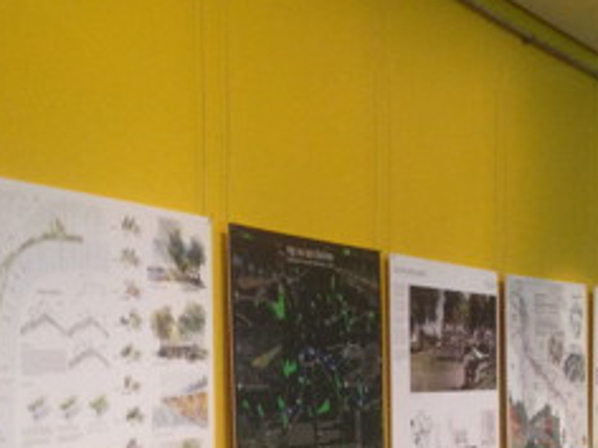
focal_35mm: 74
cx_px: 314
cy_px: 404
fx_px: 1278
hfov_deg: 26.3
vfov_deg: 19.5
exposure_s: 1/20
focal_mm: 4.28
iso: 160
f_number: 2.4
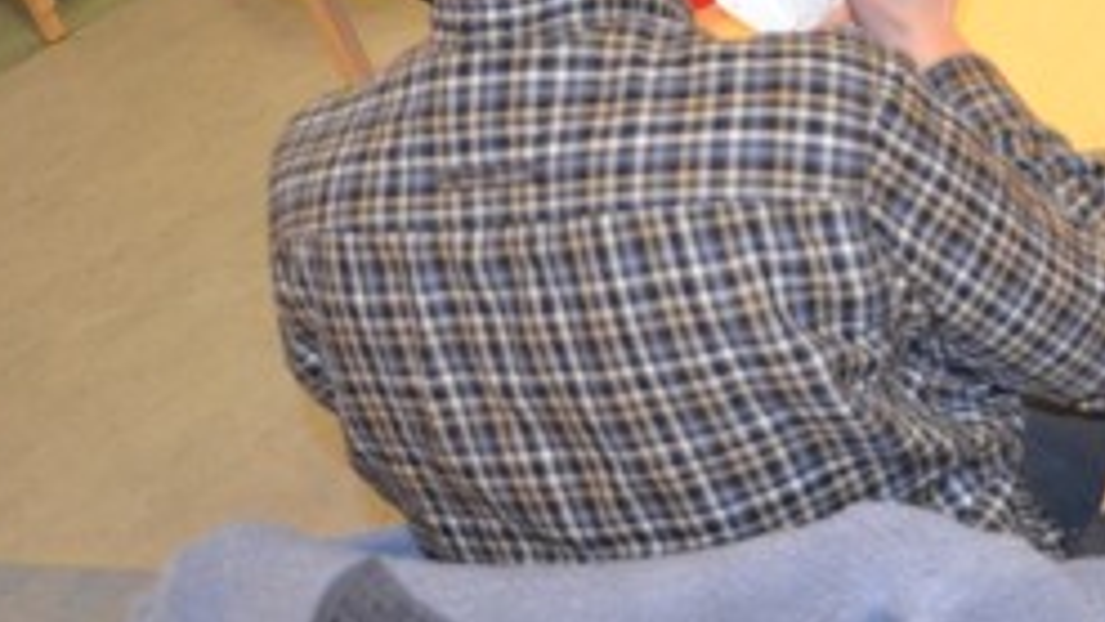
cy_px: -244
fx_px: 2315
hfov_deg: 25.8
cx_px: 1051
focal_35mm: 79
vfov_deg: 14.5
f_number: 3.5
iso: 800
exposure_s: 1/60
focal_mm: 18
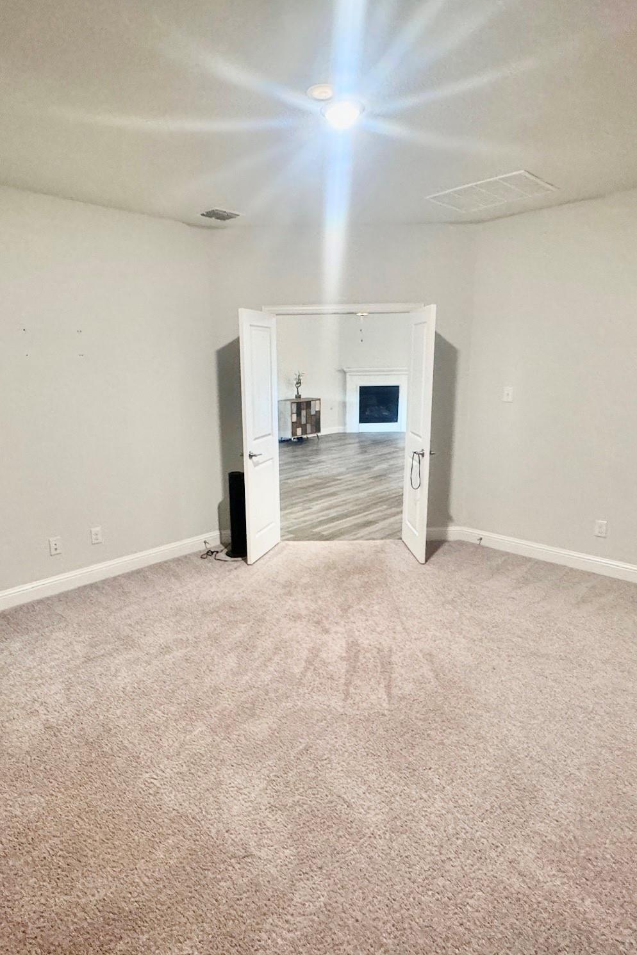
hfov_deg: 61.8
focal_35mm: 20
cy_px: 478
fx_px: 531
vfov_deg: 84.0
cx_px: 287
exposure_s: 1/60
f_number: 2.2
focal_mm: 2.22
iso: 800
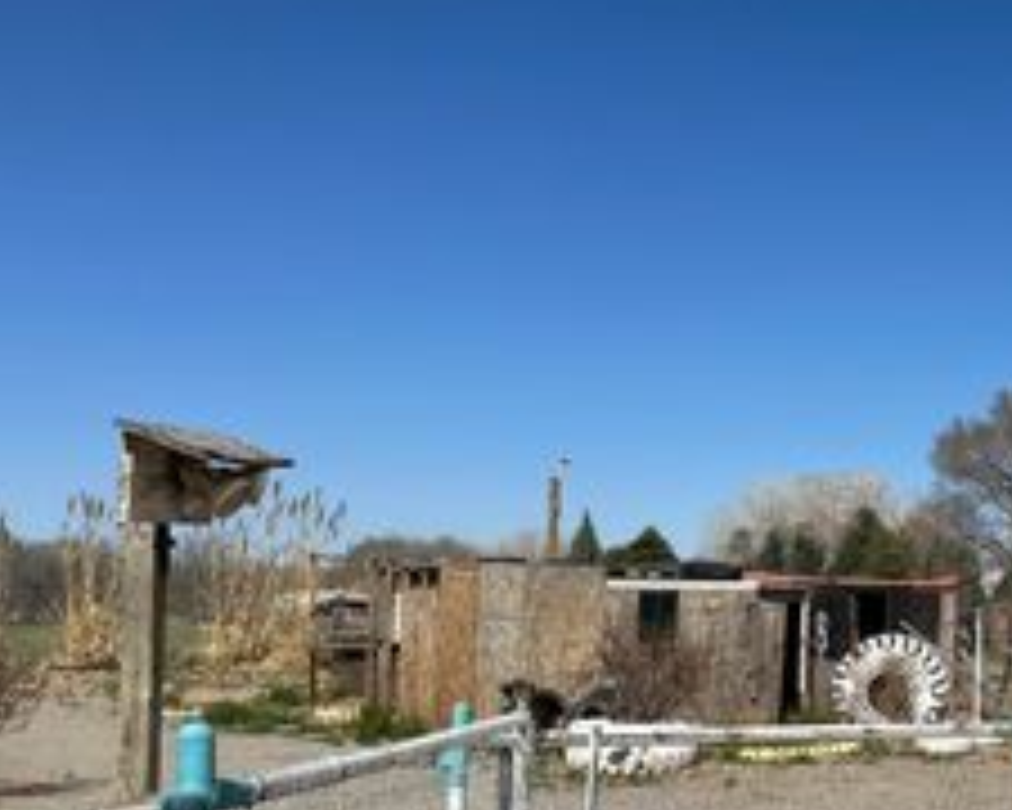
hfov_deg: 32.6
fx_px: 1557
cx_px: 1048
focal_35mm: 52
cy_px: 461
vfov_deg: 29.1
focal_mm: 6.86
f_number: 1.78
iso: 80
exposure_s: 1/8929
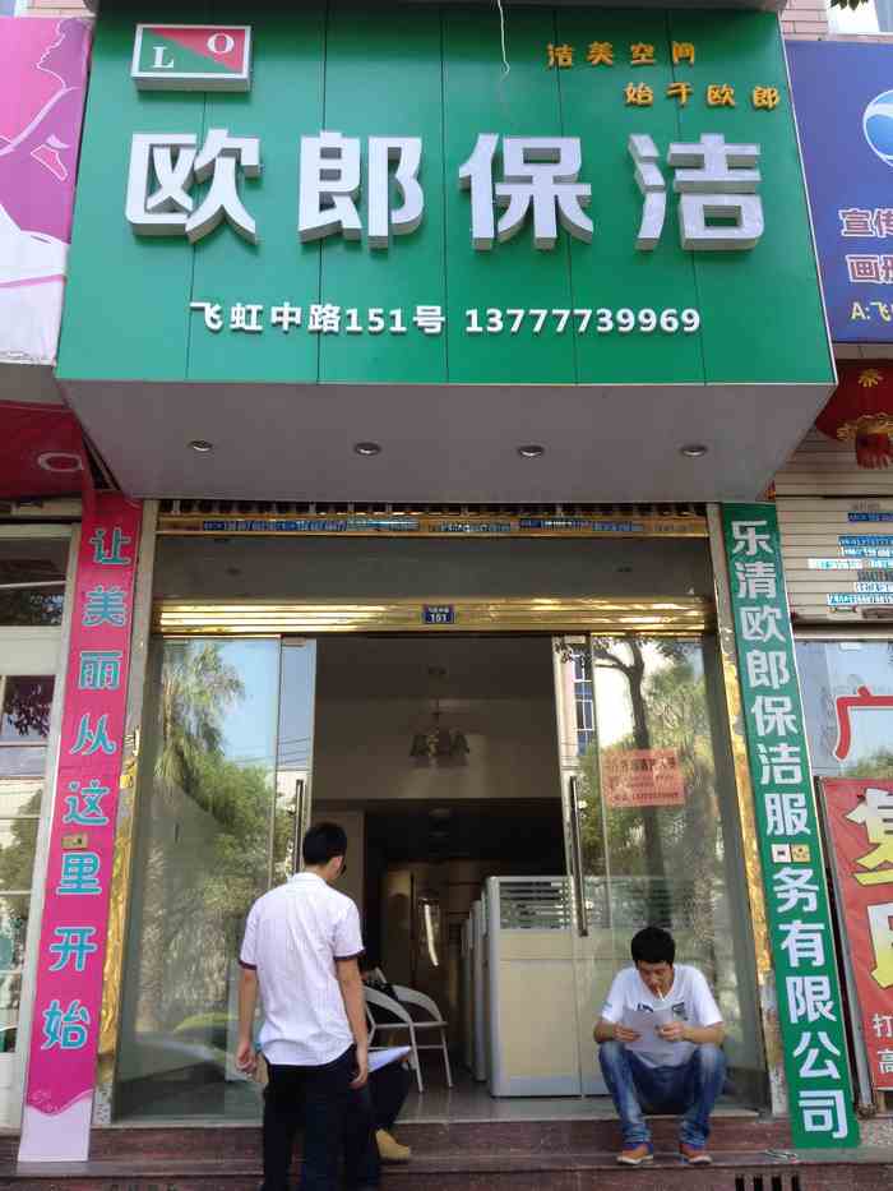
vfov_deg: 52.6
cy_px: 596
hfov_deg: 40.7
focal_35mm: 35
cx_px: 446
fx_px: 1204
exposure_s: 1/152
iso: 64
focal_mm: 4.28
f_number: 2.4
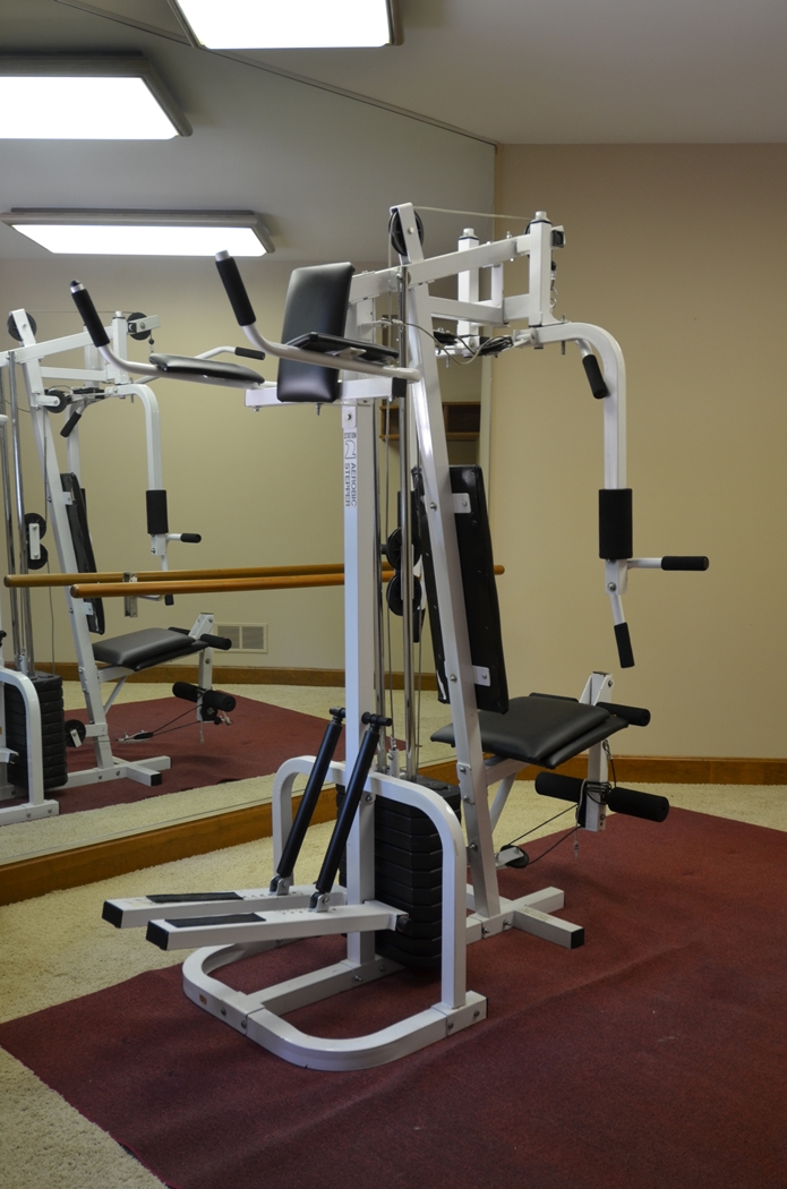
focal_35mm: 33
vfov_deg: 57.3
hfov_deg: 39.8
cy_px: 594
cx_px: 394
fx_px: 1087
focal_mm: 22
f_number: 4
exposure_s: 1/60
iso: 400
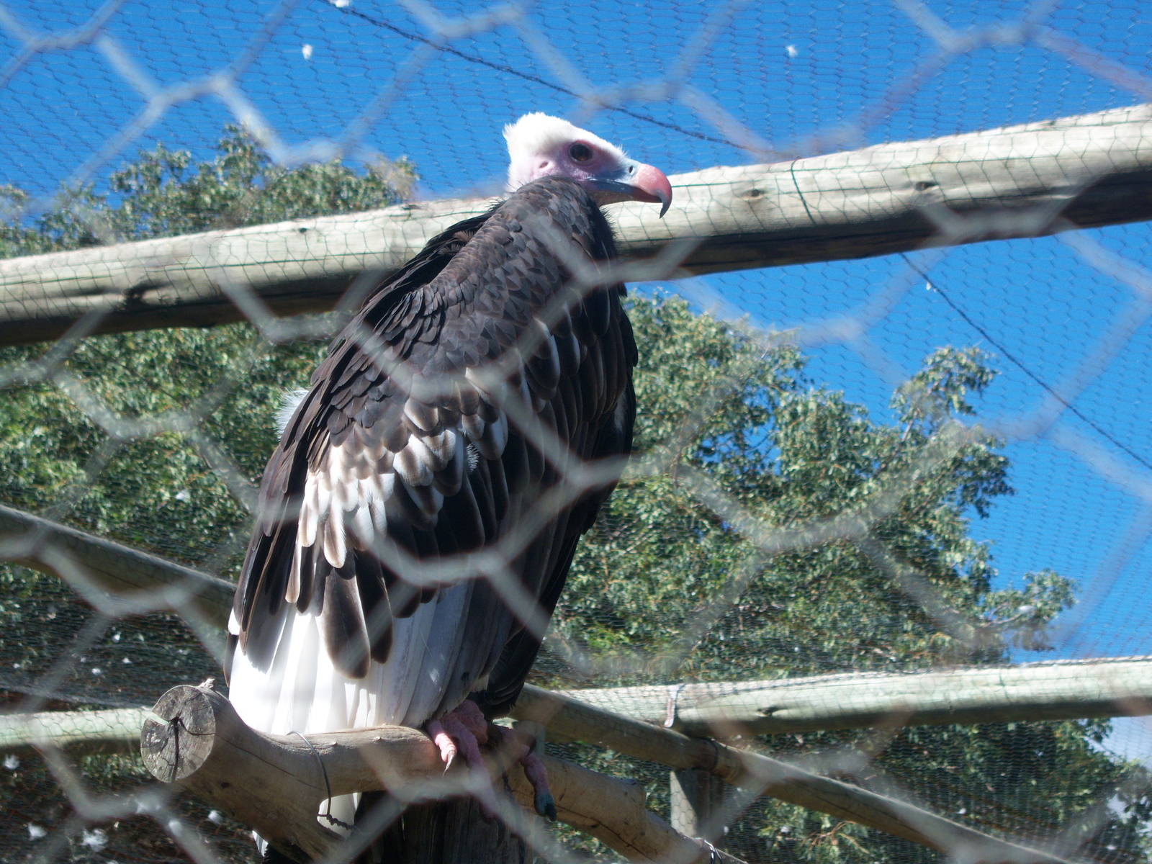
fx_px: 3594
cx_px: 576
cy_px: 432
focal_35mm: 108
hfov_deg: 18.2
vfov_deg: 13.7
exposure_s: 1/400
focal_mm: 22.5
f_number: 4.9
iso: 80
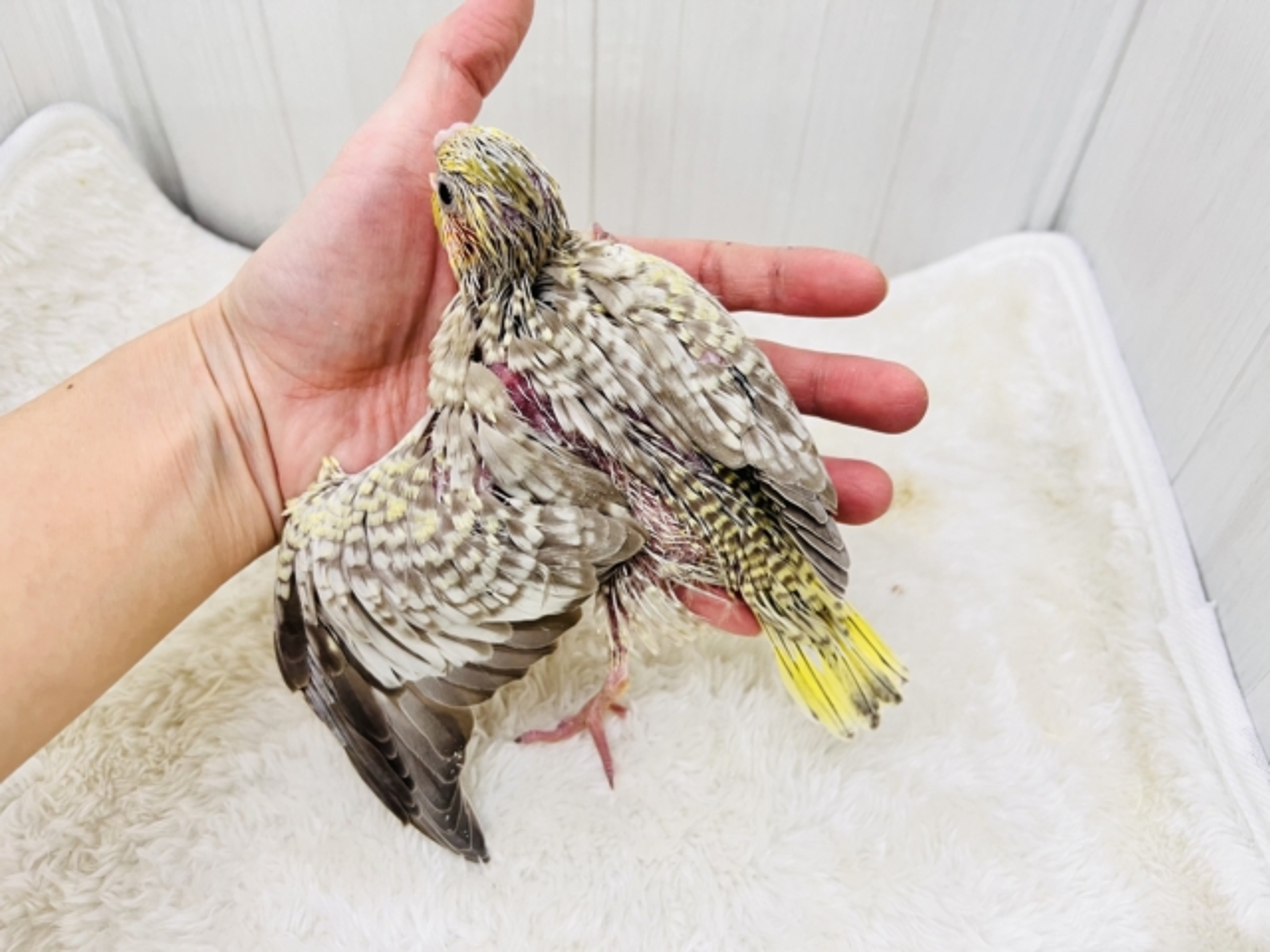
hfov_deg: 67.3
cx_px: 635
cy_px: 476
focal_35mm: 26
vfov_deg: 53.1
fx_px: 954
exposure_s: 1/50
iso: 100
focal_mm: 5.7
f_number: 1.5
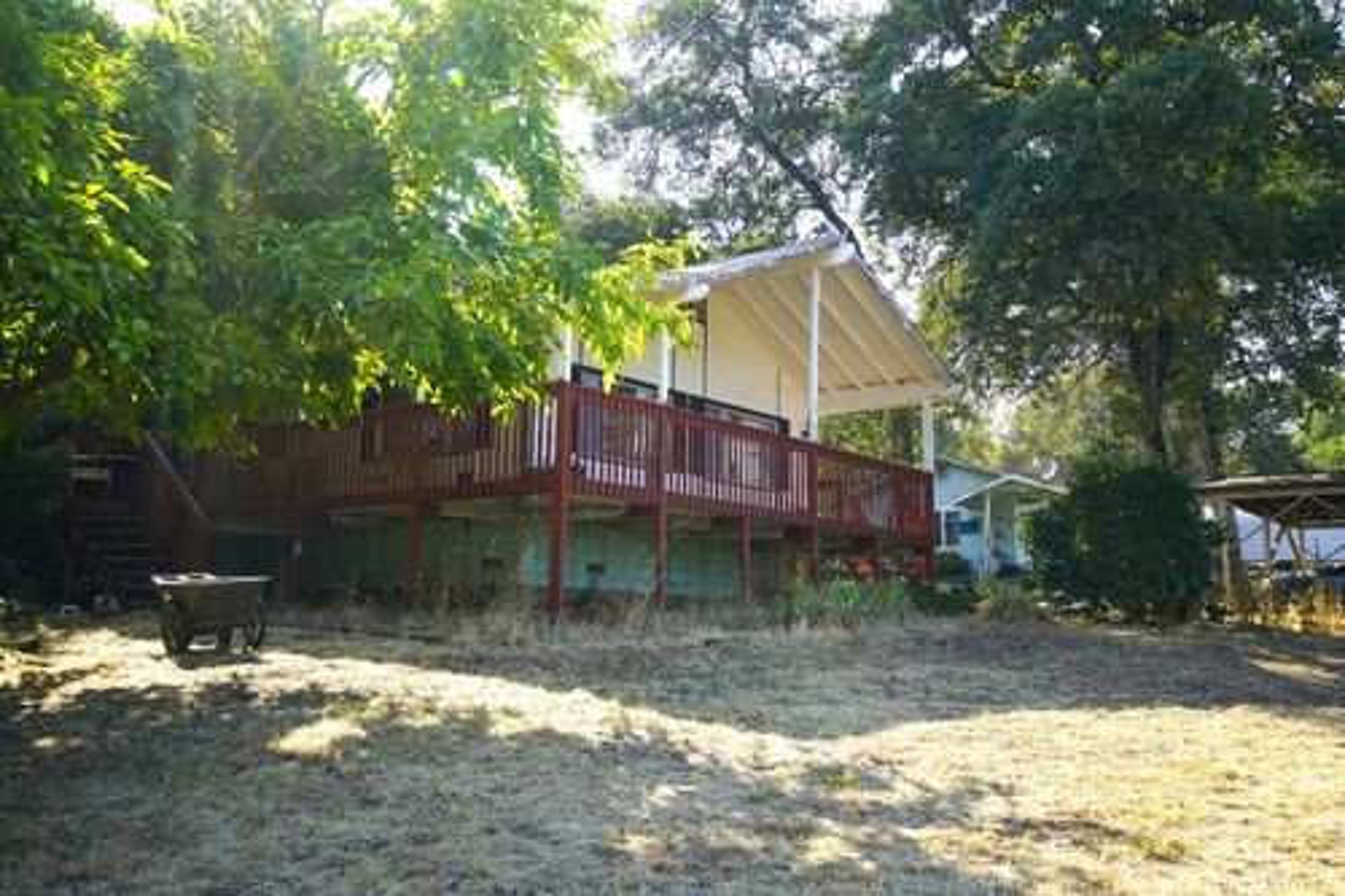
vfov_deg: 37.8
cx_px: 672
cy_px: 448
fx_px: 1307
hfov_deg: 54.5
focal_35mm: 35
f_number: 8
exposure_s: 1/80
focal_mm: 35
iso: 100
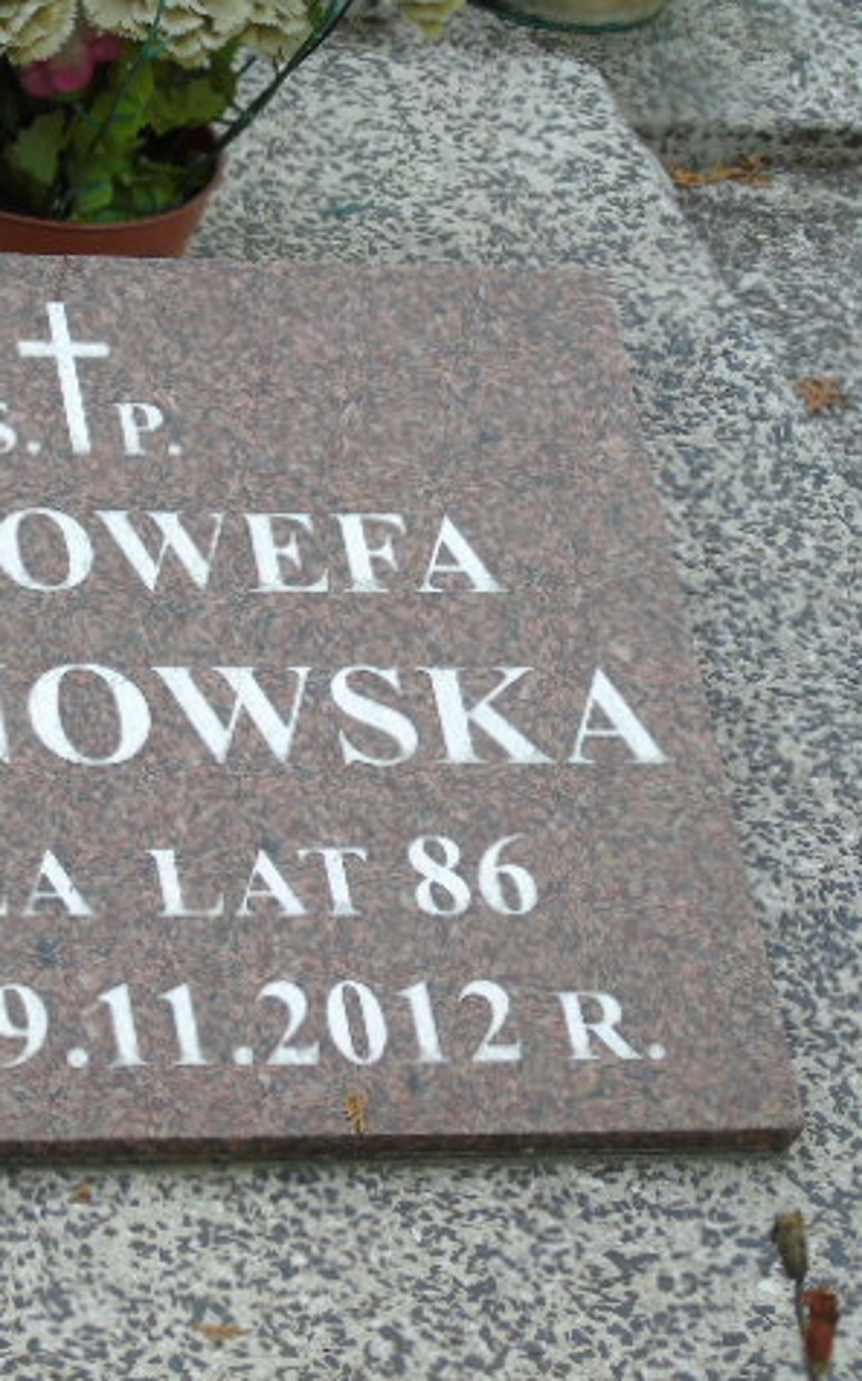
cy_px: 688
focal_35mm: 154
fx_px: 5796
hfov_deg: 8.5
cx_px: 160
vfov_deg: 13.6
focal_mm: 19
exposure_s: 1/125
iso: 80
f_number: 4.4
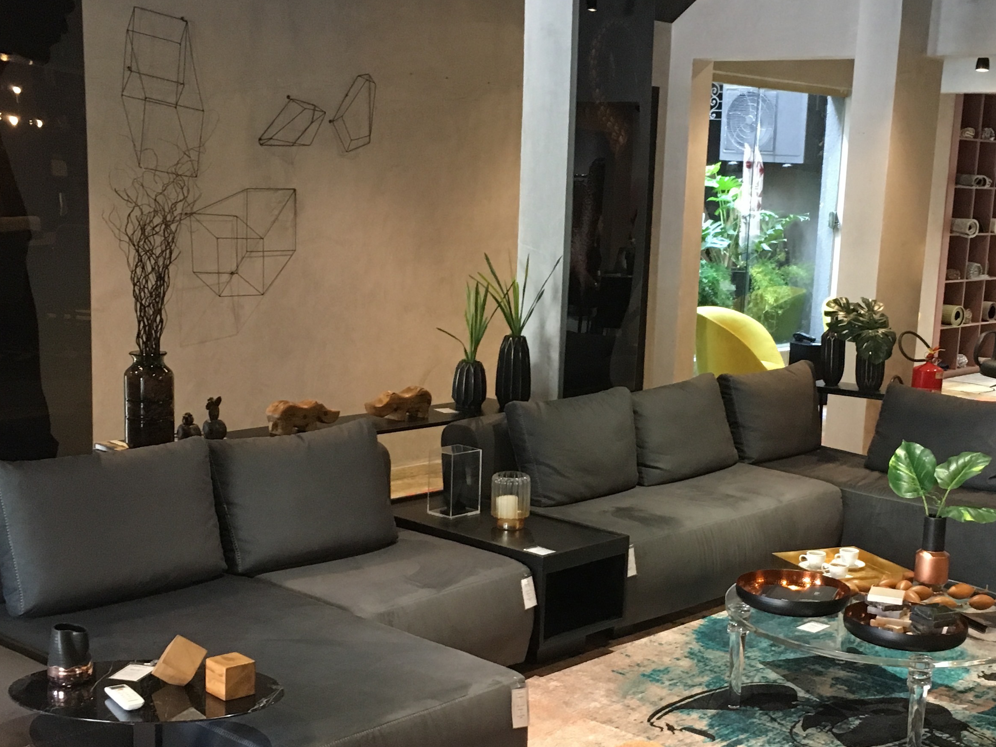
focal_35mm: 50
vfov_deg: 29.0
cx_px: 594
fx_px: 1439
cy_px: 457
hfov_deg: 38.0
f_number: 2.2
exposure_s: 1/17
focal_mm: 4.15
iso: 200
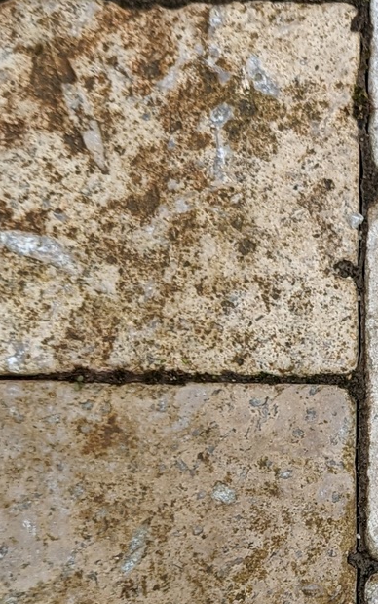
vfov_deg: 19.4
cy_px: 567
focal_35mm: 105
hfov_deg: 11.9
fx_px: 1729
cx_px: 557
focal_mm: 6.81
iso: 56
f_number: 1.85
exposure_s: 1/605
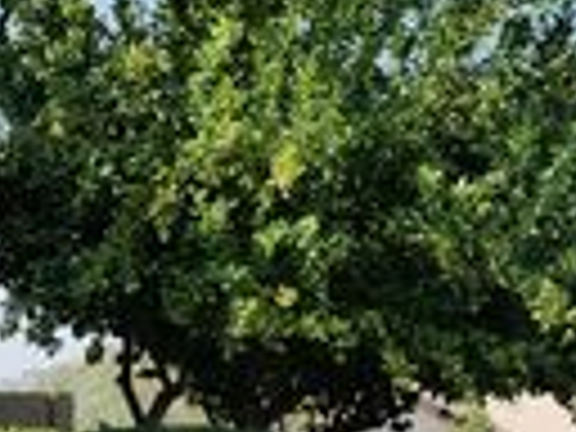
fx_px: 1564
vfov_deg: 15.6
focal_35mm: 94
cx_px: -328
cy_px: 358
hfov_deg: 18.2
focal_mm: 12
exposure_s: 1/500
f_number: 8
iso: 800
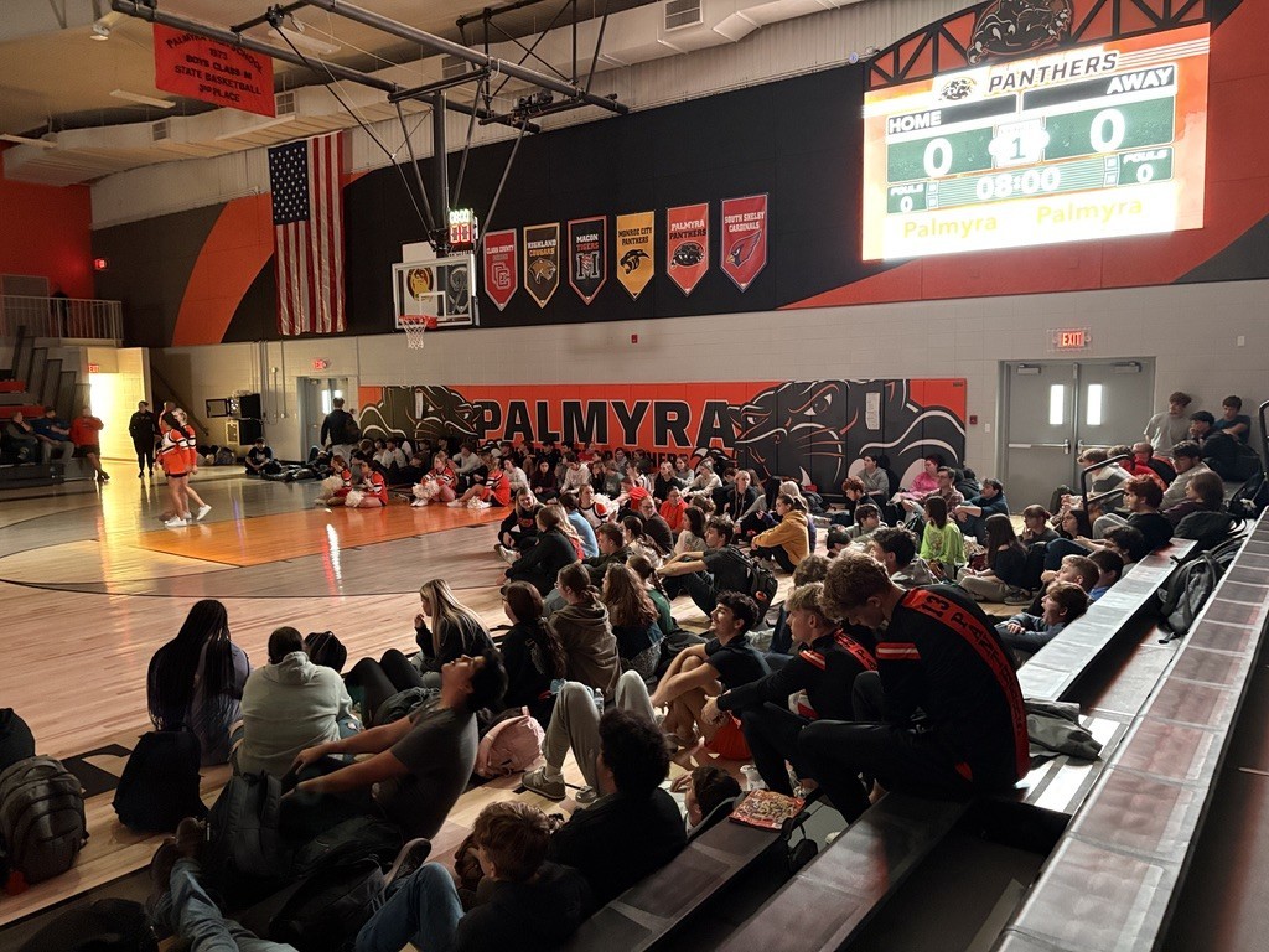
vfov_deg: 53.1
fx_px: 953
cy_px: 476
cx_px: 634
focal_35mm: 26
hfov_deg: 67.3
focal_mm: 5.96
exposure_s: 1/30
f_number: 1.6
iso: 1000
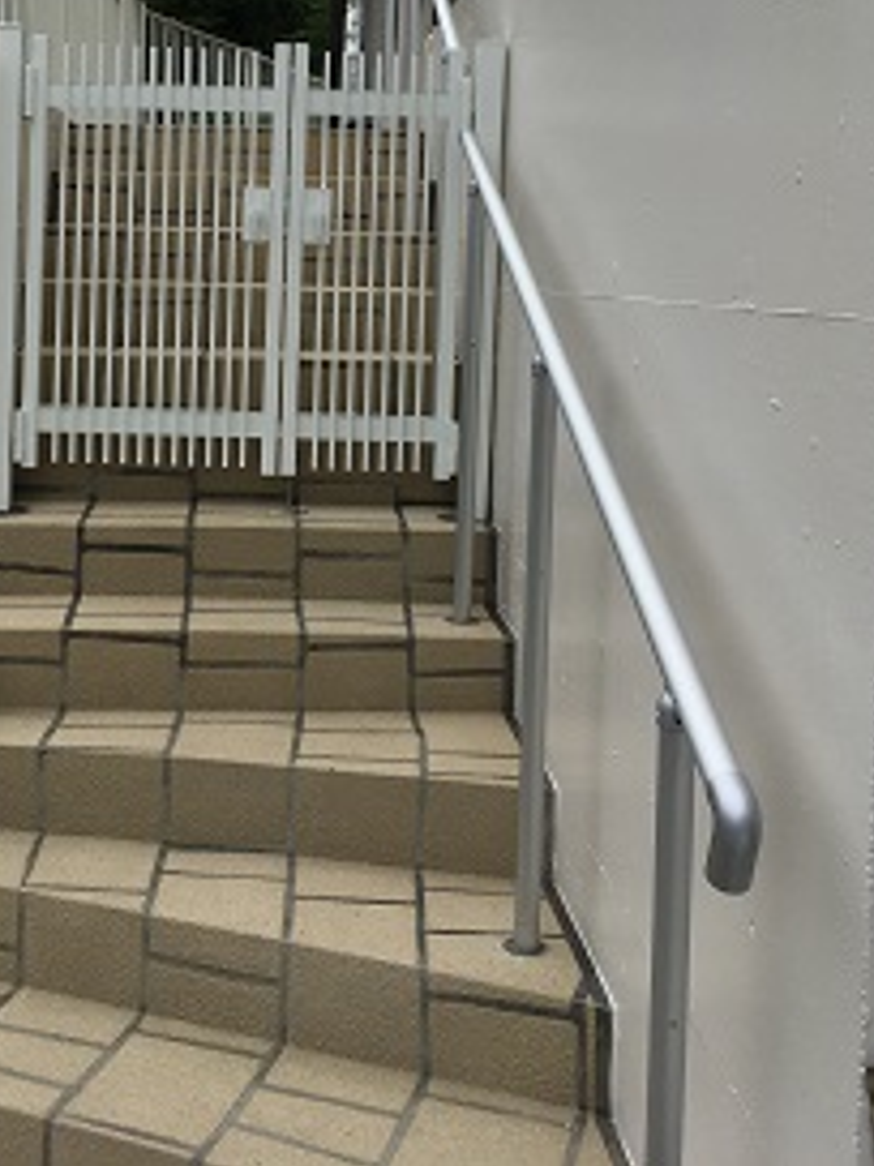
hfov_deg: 33.3
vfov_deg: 42.6
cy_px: 304
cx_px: 285
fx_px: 1448
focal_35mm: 43
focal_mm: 4.15
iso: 25
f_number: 2.2
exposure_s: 1/1451
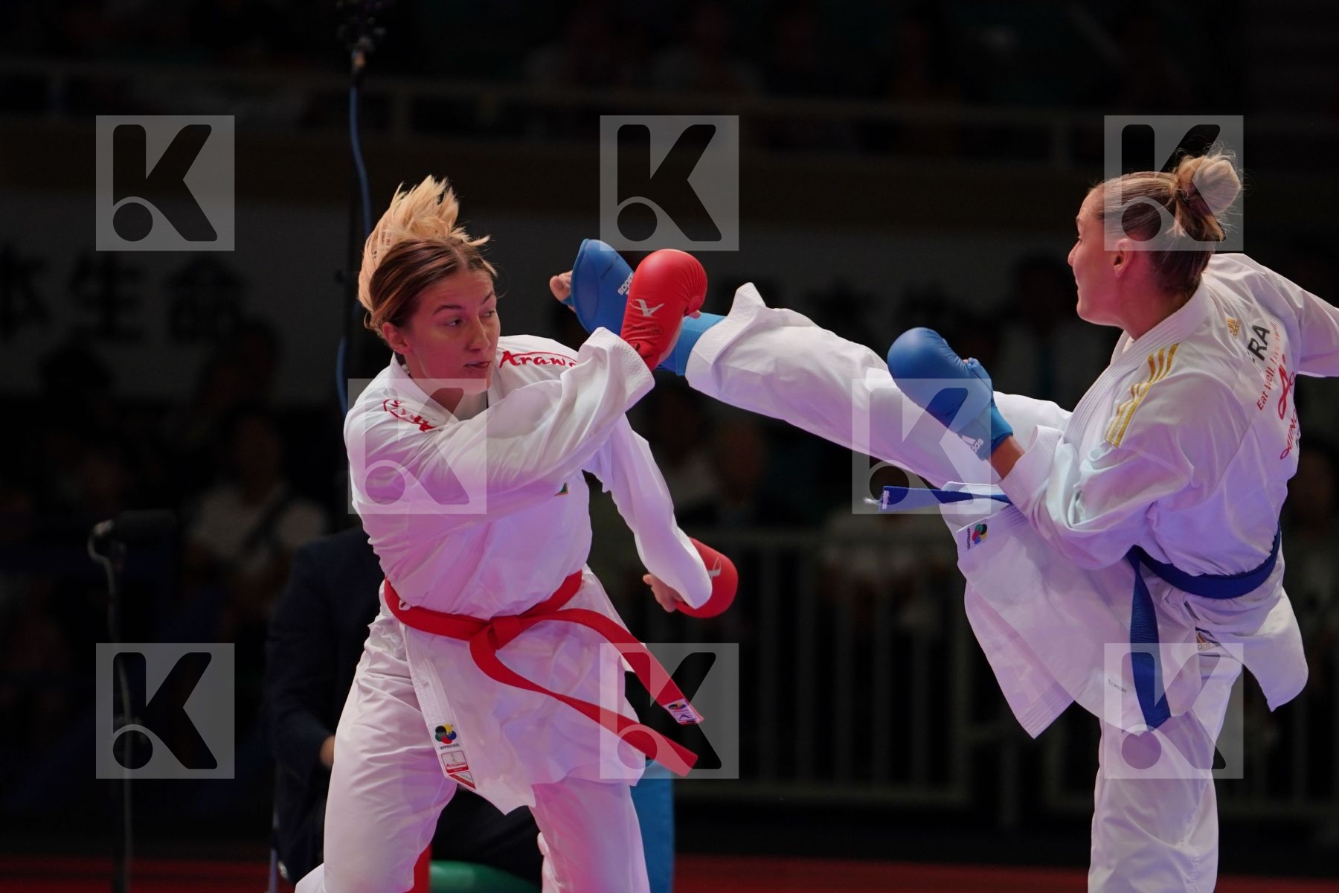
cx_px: 670
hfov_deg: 6.9
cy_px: 446
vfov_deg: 4.6
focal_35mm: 300
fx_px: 11157
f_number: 2.8
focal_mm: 200
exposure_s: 1/1000
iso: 800
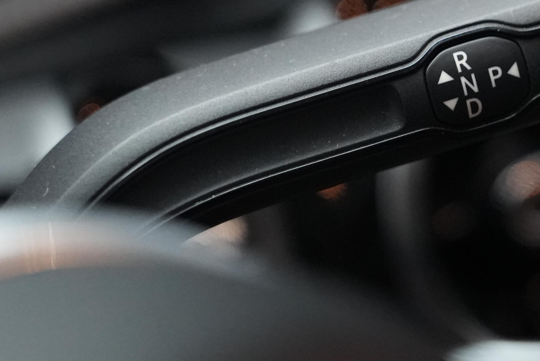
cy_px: 123
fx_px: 3047
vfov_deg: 6.8
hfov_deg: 10.1
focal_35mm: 203
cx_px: 464
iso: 12800
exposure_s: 1/160
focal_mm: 105
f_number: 4
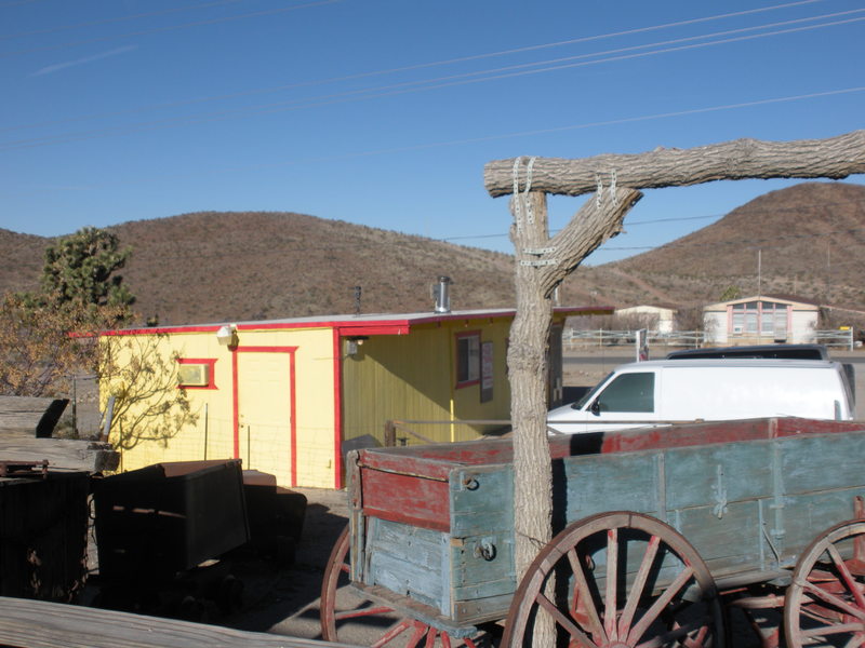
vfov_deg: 32.9
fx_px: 1099
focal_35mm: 44
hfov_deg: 42.9
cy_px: 324
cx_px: 432
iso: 64
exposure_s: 1/931
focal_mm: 7.7
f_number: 4
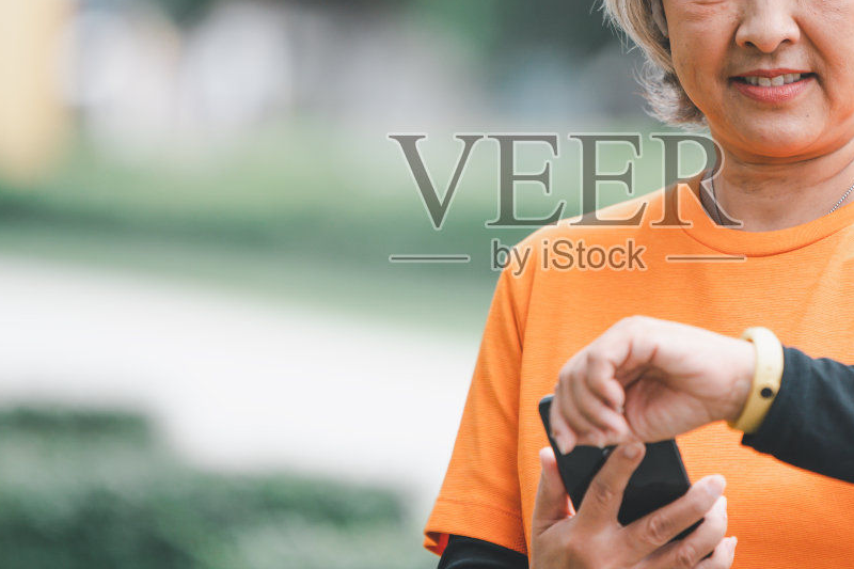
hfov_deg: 5.4
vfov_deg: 3.6
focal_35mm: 380
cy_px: 207
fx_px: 9012
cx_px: 567
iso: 280
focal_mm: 190
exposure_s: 1/1500
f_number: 2.8
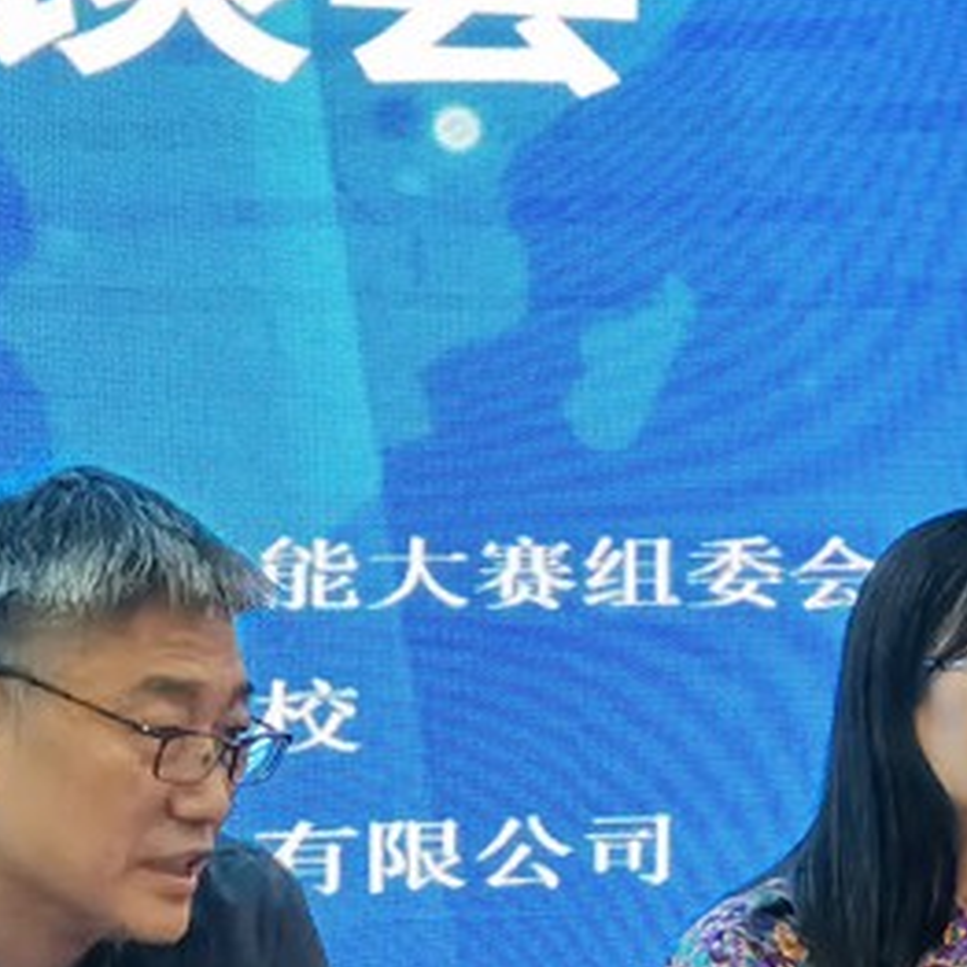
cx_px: 140
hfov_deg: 7.0
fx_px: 7870
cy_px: 808
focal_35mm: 249
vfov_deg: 7.0
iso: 200
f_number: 2.4
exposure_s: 1/120
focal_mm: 7.48
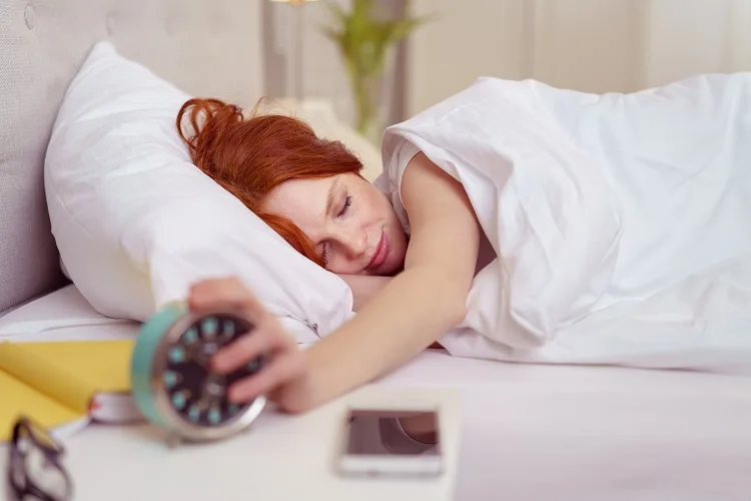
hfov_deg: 36.2
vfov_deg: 24.6
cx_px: 376
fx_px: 1147
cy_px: 250
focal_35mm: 55
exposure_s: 1/160
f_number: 2.2
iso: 100
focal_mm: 55
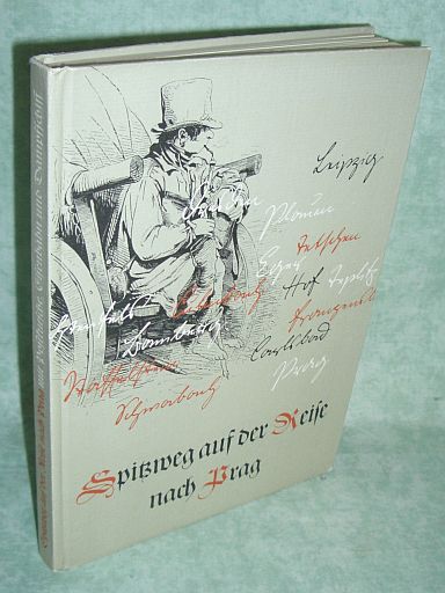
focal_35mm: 35
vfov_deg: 52.6
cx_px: 222
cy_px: 296
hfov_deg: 40.7
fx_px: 600
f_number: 2.6
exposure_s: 1/60
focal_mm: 5.8
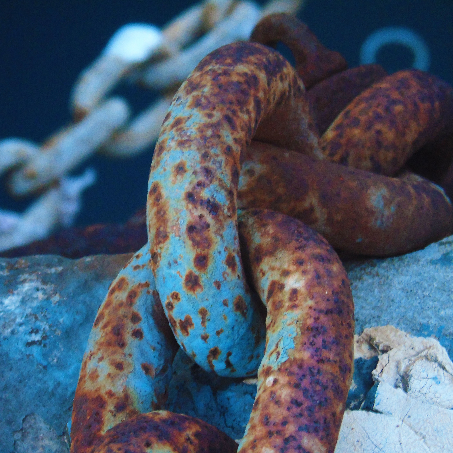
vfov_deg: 6.1
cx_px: 165
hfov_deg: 6.1
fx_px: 4249
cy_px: 226
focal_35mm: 287
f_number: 4.8
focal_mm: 43
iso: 400
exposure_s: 1/5
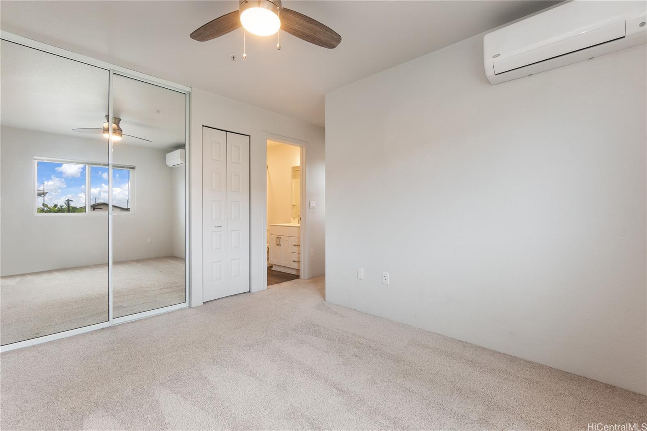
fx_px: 270
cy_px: 216
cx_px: 324
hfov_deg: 100.4
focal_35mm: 15
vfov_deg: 77.3
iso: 250
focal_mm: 10
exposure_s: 1/6
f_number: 8
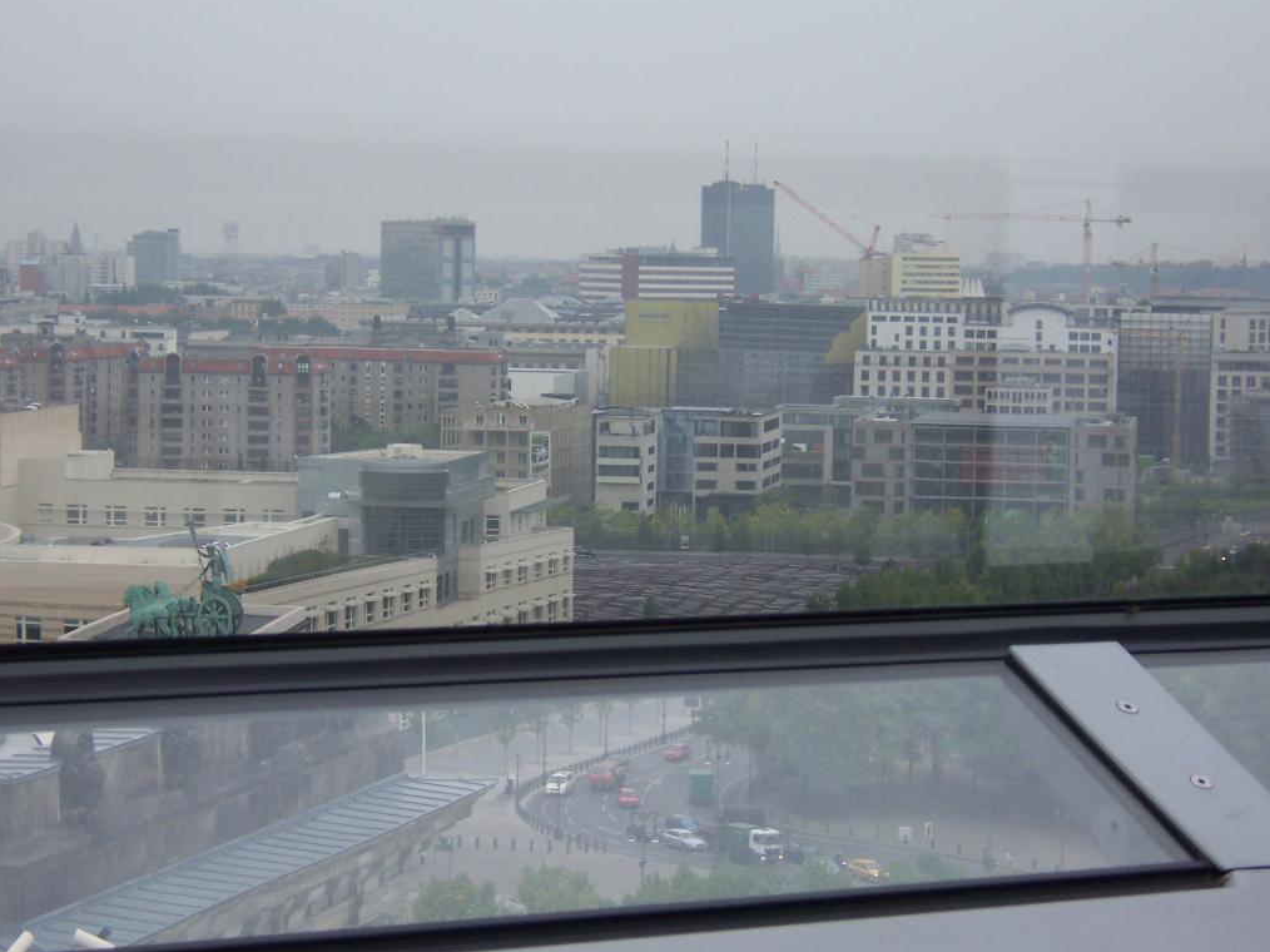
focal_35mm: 101
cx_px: 639
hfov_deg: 19.5
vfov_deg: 14.6
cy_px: 473
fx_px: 3705
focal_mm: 16.6
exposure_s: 1/125
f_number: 4.9
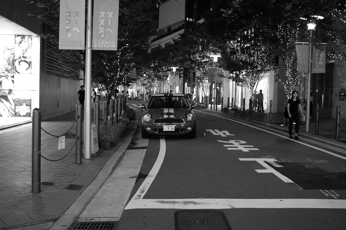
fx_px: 394
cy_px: 115
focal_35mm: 41
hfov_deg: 47.4
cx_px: 173
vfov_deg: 32.6
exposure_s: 1/25
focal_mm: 24.2
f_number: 2.8
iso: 800
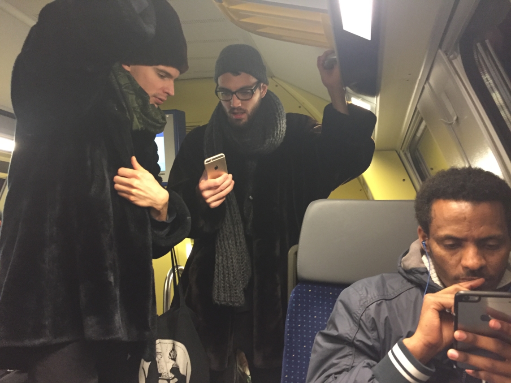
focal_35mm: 29
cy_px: 192
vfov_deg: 48.2
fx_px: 428
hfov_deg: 61.7
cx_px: 256
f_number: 2.2
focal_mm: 4.15
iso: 250
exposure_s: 1/17
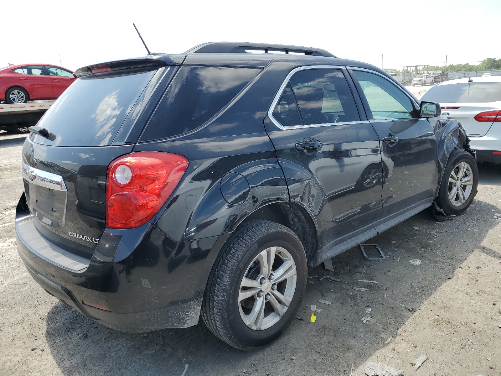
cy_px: 188
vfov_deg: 53.1
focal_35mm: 26
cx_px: 250
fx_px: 376
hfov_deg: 67.3
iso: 50
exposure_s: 1/1429
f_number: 1.5
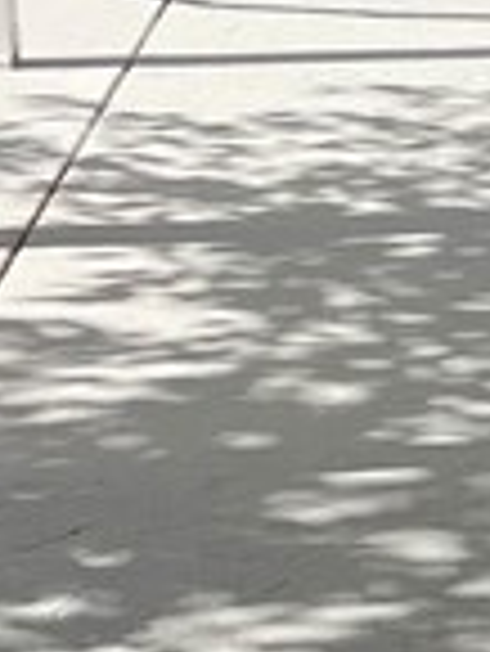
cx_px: 715
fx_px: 3468
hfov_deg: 7.9
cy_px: 130
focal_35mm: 184
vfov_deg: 10.7
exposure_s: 1/2513
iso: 50
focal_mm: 5.7
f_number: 1.5
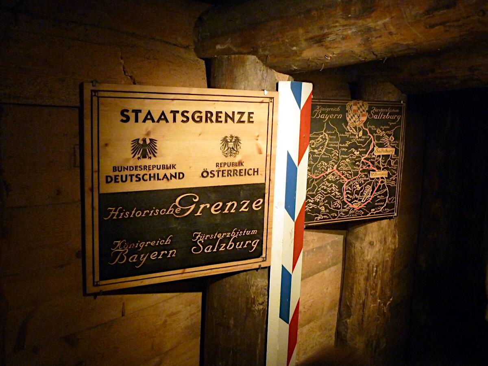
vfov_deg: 48.2
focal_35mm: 29
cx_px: 244
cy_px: 183
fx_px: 409
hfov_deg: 61.7
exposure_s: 1/15
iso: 640
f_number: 3.4
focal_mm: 4.7
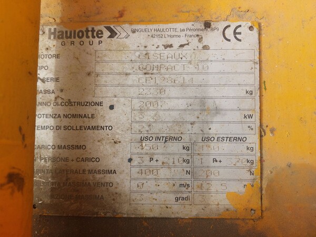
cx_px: 158
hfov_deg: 69.4
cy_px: 118
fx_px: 228
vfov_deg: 54.9
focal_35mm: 25
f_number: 1.8
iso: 25
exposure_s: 1/385
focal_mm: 5.23
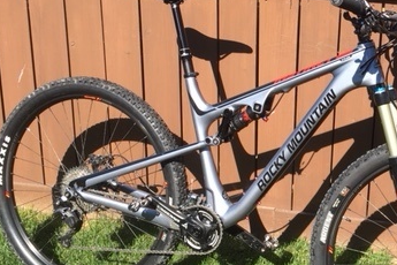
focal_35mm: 56
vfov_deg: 24.1
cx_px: 327
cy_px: 97
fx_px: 618
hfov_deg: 34.4
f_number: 2.2
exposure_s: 1/625
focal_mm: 4.15
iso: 25
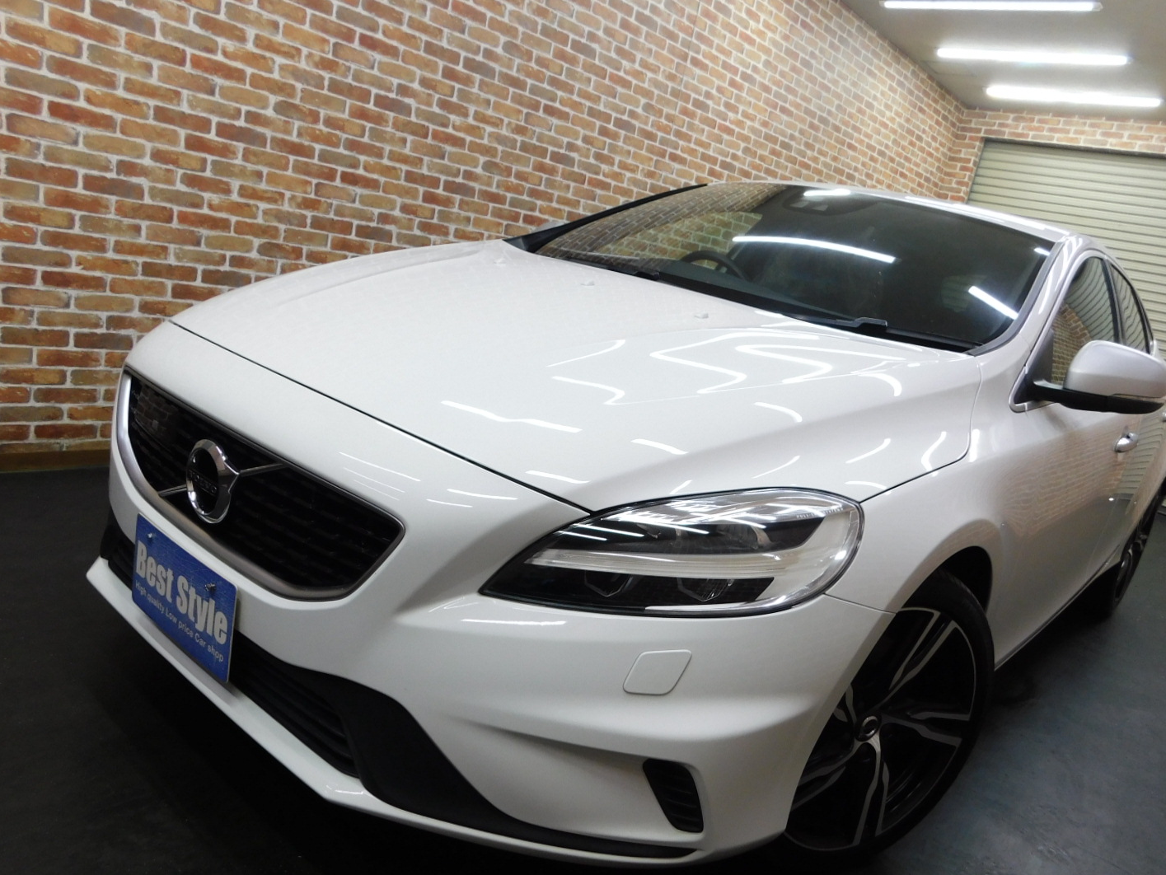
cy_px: 488
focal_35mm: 26
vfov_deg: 53.0
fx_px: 876
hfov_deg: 67.2
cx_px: 612
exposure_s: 1/30
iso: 140
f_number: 3
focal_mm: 4
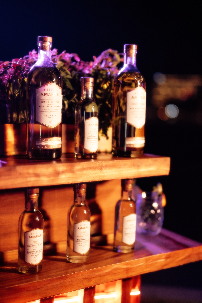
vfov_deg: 39.6
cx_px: 101
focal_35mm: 50
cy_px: 152
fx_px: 421
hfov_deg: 27.0
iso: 800
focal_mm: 50
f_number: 1.4
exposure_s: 1/160
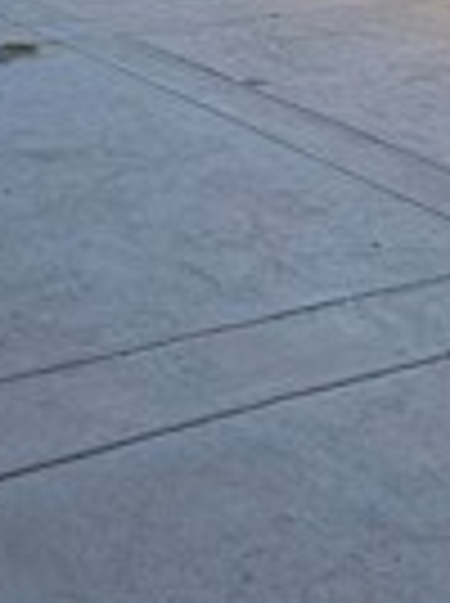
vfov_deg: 25.8
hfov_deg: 20.6
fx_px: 1165
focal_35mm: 67
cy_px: -130
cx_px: -68
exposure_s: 1/644
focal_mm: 2.22
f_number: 2.2
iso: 40
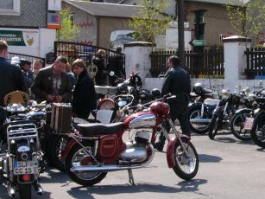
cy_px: 90
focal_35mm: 88
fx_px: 673
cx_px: 174
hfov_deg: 22.2
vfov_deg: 16.8
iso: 50
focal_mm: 6
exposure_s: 1/100
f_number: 8
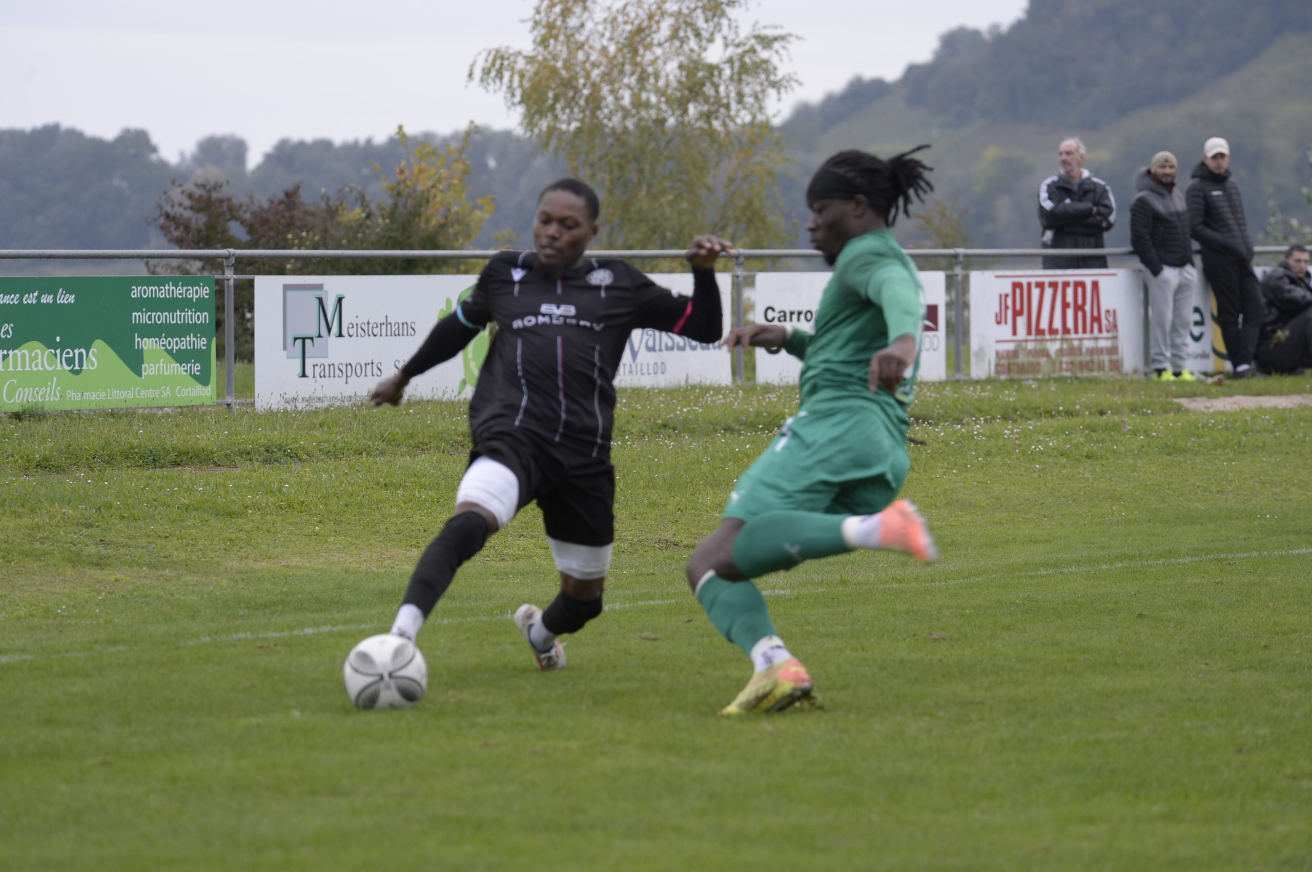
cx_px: 656
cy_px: 436
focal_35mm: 195
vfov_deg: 7.0
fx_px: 7099
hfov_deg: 10.6
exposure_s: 1/640
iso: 800
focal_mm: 195
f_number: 5.6
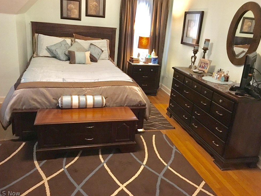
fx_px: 226
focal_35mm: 30
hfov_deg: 60.0
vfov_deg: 46.8
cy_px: 96
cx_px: 128
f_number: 2.2
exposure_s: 1/15
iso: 250
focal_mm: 4.15
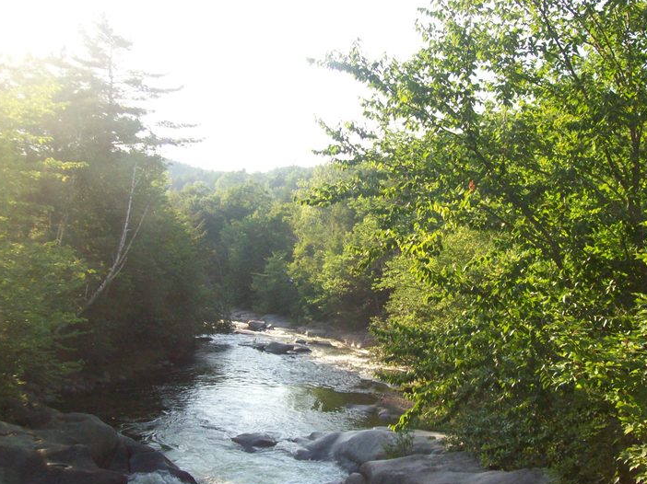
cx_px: 342
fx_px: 766
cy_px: 271
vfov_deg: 35.1
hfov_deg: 45.8
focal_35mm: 41
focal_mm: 6
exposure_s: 1/123
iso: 200
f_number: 2.7
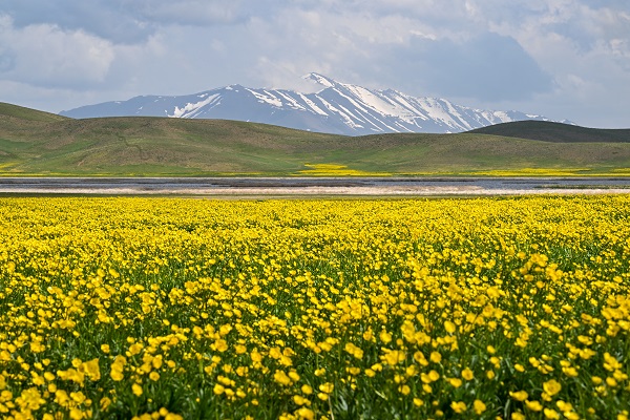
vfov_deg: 8.9
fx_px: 2712
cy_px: 210
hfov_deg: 13.2
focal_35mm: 155
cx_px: 315
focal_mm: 155
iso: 100
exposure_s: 1/60
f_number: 20
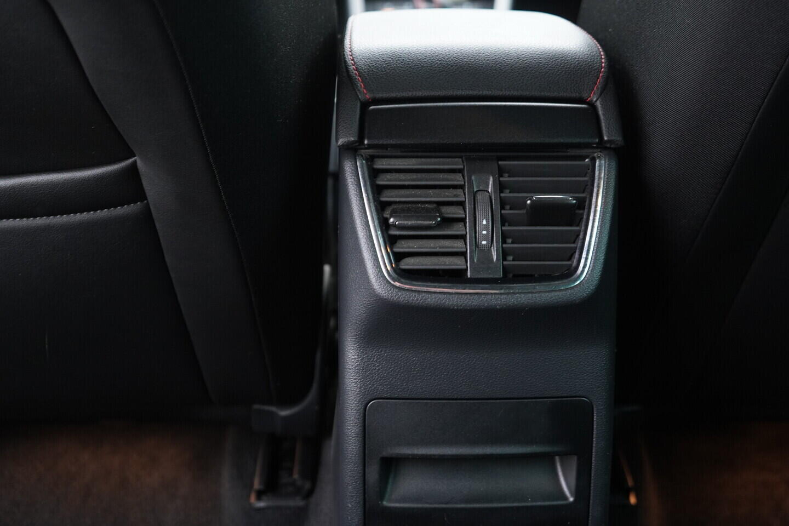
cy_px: 263
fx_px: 789
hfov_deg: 53.1
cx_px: 394
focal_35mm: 36
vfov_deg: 36.9
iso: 800
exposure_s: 1/40
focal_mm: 24
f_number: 2.8
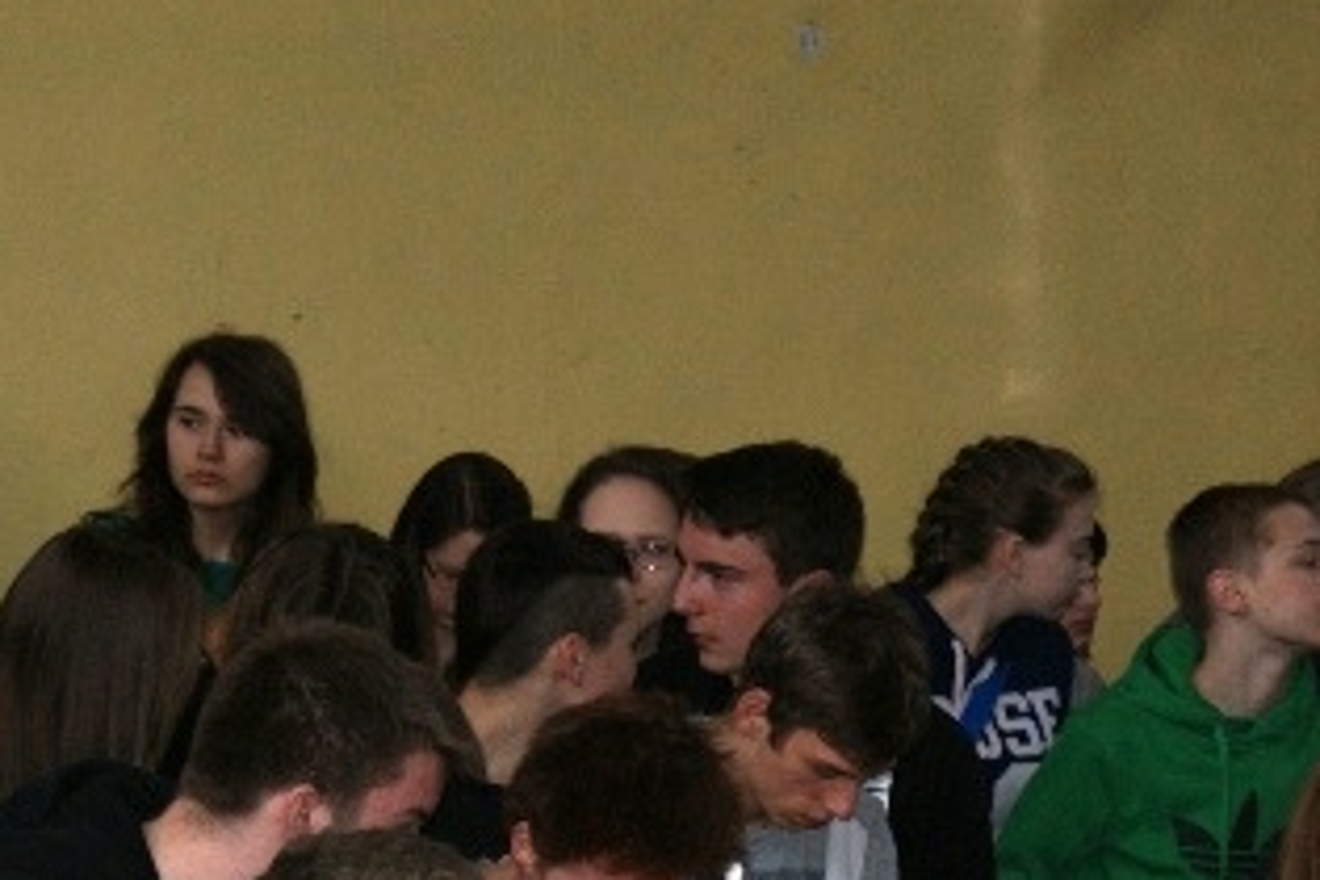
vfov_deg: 6.4
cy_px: 853
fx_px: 7809
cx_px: 465
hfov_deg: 9.7
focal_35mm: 213
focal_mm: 70
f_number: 5.6
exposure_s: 1/125
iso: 400
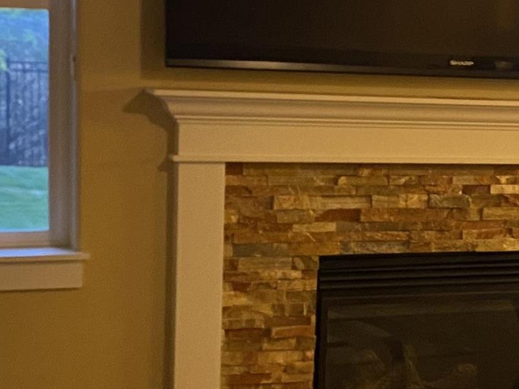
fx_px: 1499
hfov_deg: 18.5
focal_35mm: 100
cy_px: 204
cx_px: 633
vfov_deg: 14.8
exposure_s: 1/40
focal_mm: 4.25
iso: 400
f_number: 1.8
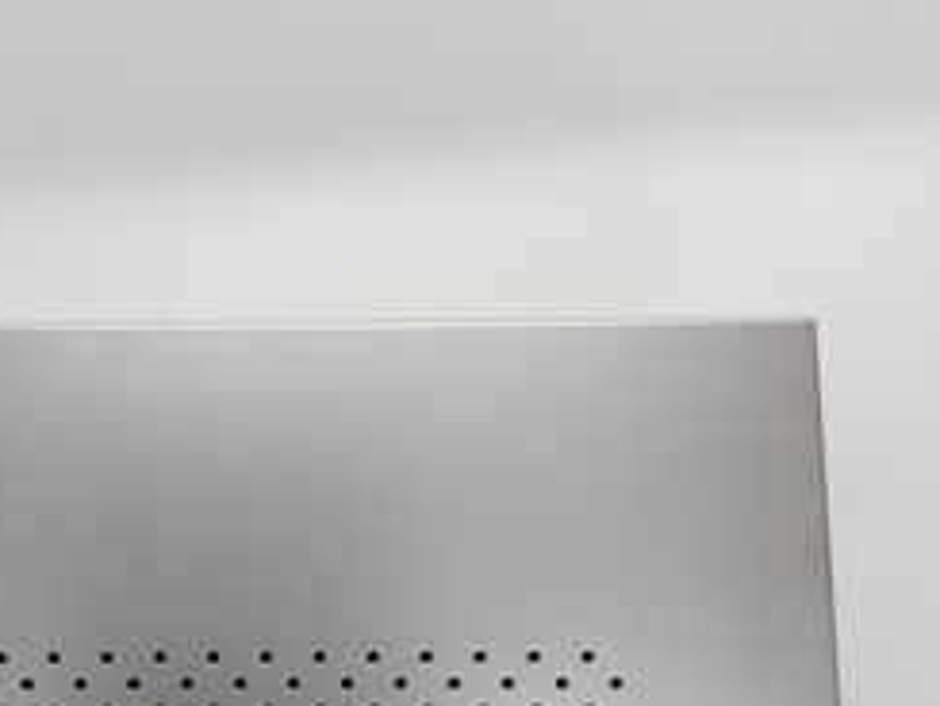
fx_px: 1494
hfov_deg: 33.5
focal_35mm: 55
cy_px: 620
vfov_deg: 25.8
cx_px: 134
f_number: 2
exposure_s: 1/50
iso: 139
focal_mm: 3.79
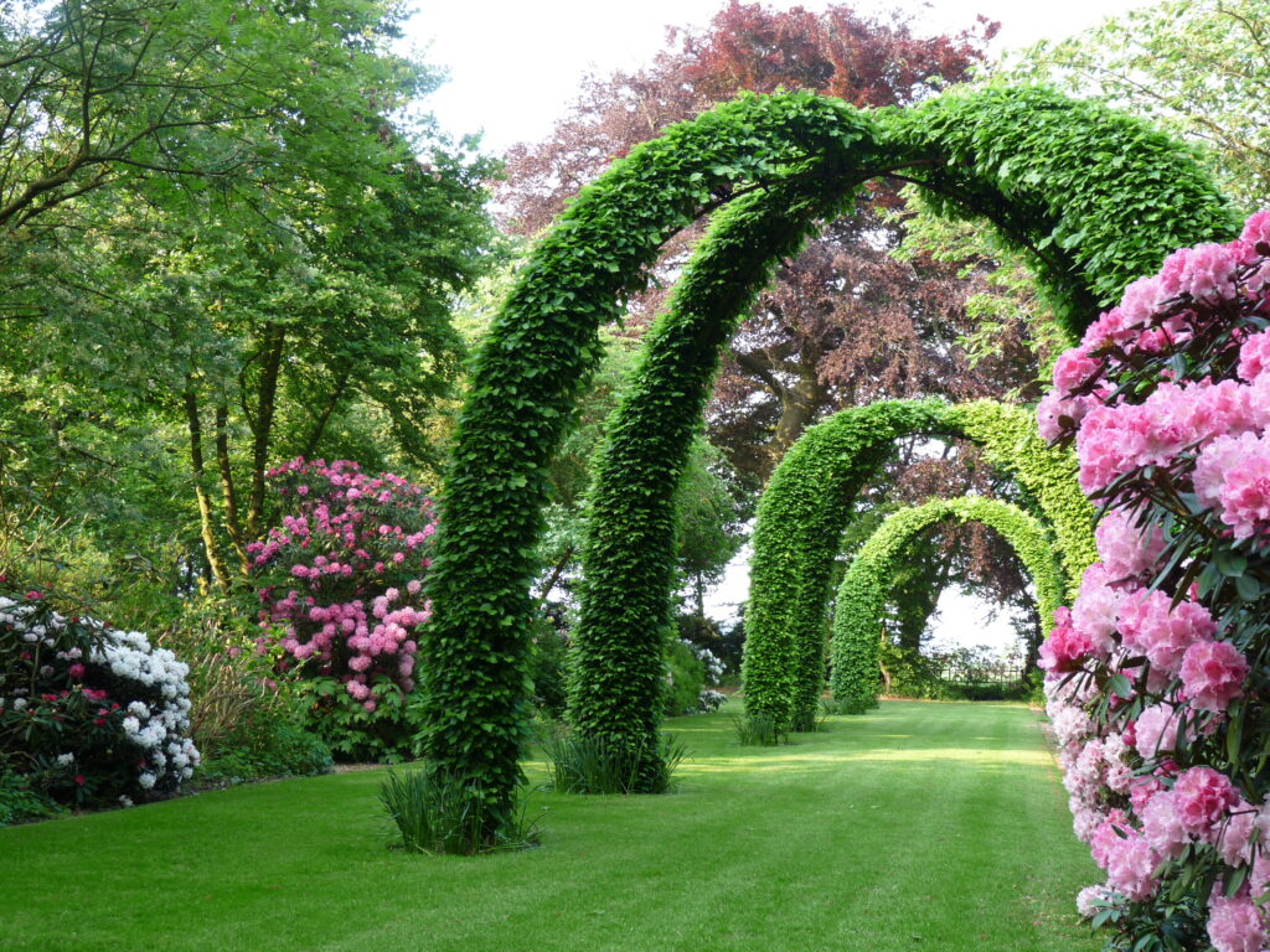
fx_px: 1651
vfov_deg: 32.2
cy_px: 476
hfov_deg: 42.1
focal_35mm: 45
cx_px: 635
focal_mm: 8
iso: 100
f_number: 3.2
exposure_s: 1/60
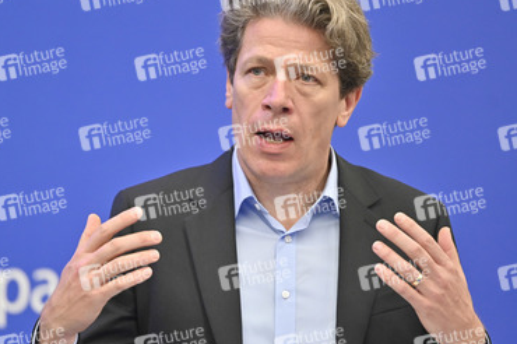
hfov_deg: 8.4
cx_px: 273
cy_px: 169
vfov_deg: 5.6
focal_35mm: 244
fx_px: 3501
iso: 2000
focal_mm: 200
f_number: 2.8
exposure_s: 1/320
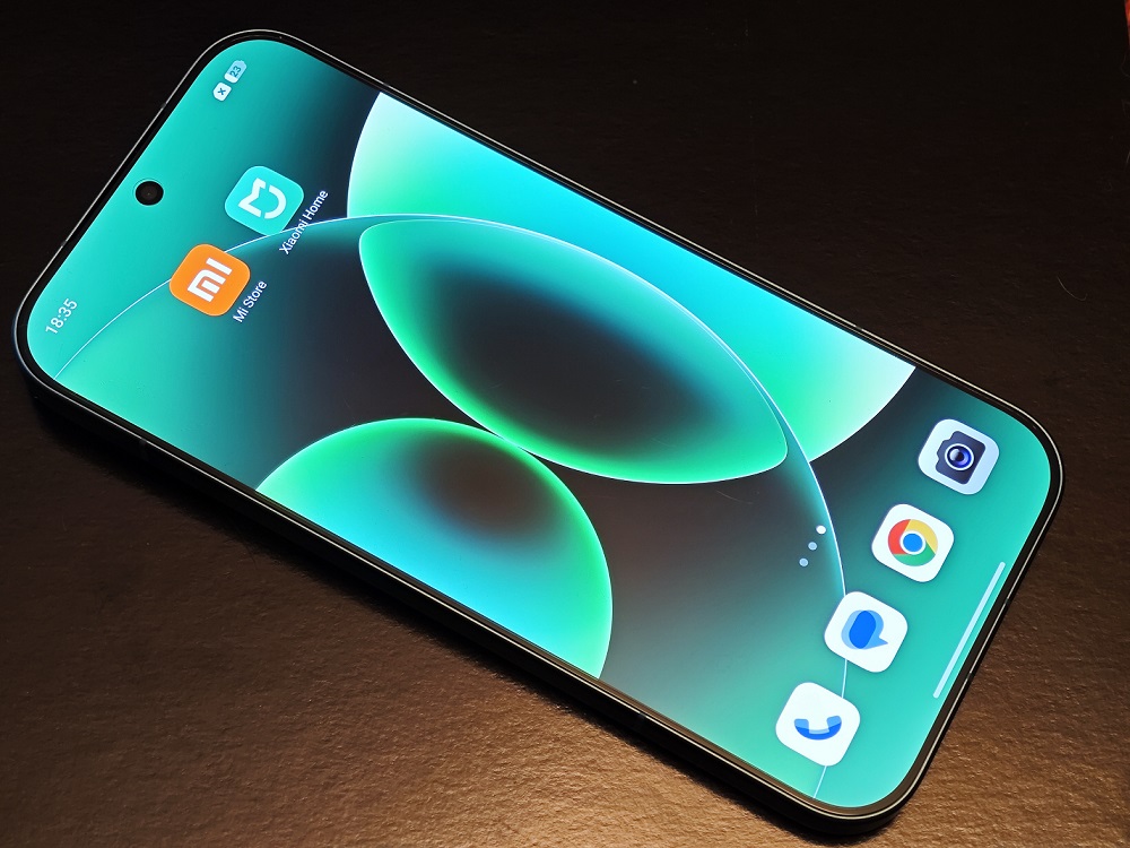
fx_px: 2448
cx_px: 565
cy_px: 424
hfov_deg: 26.0
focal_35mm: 75
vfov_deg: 19.6
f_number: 2
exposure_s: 1/50
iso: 250
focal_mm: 9
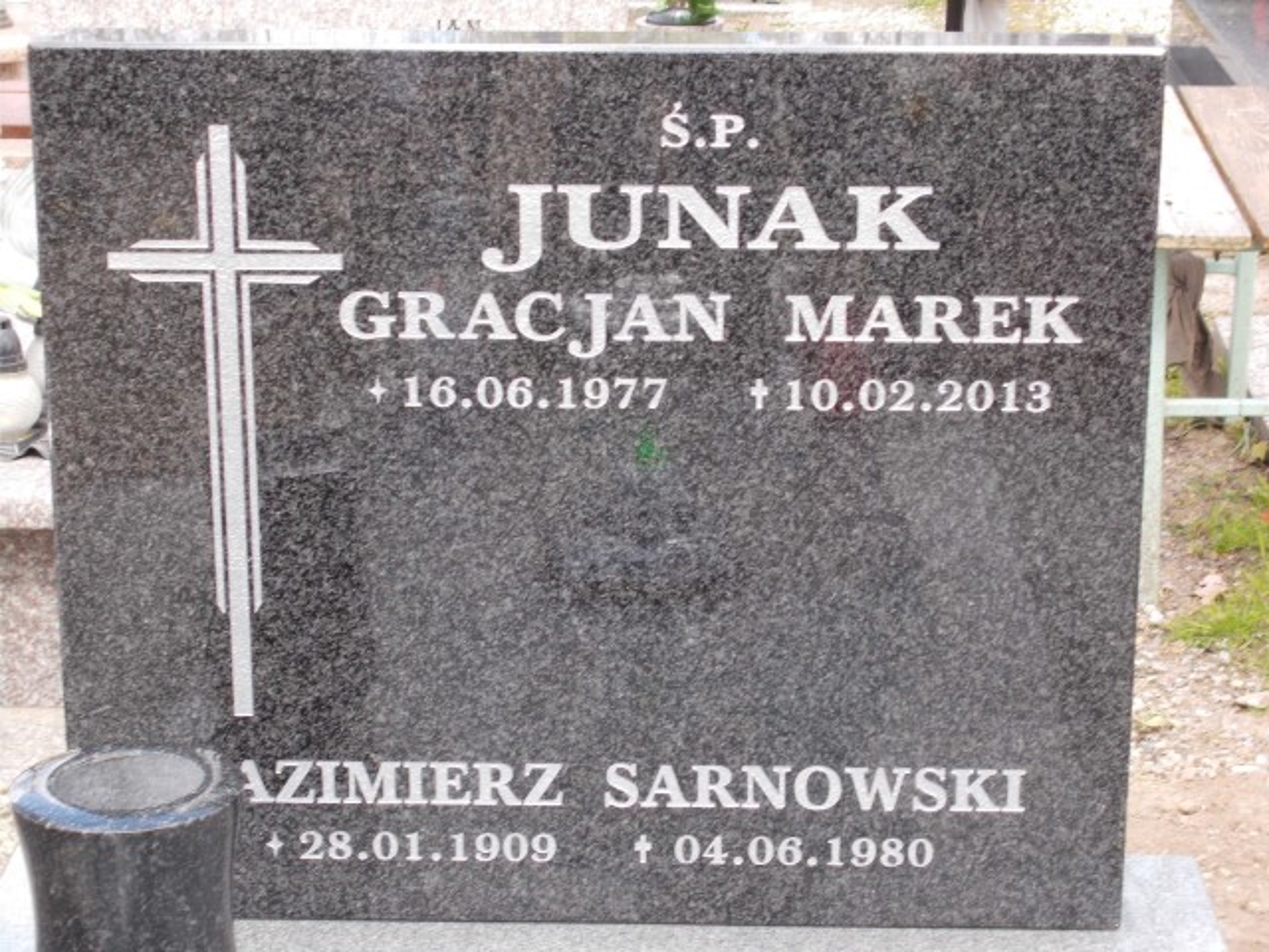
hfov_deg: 22.8
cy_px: 476
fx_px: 3153
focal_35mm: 86
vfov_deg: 17.2
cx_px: 634
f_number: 6.3
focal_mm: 15.4
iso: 100
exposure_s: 1/60
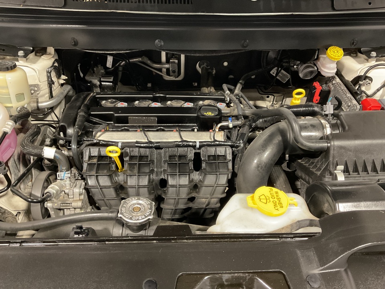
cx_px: 192
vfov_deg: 48.2
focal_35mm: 29
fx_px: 323
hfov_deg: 61.7
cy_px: 144
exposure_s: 1/30
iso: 250
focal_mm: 3
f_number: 1.8
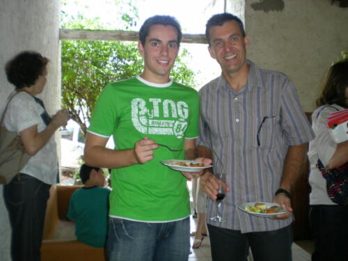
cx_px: 174
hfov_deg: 49.0
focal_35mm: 38
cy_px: 130
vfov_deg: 37.7
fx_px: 382
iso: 64
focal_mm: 6.3
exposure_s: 1/39.5
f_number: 3.1
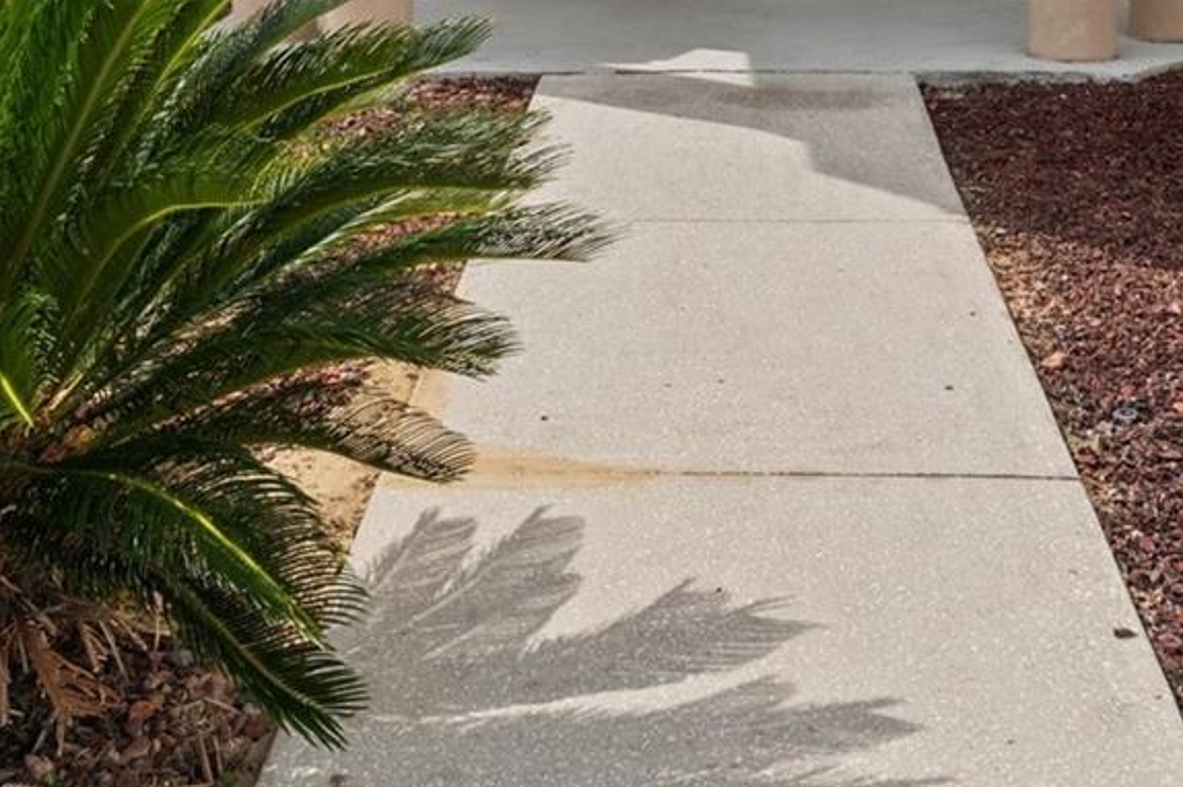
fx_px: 1786
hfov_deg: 36.4
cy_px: -243
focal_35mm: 54
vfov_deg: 22.2
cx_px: 740
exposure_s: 1/200
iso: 250
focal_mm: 13
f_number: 8
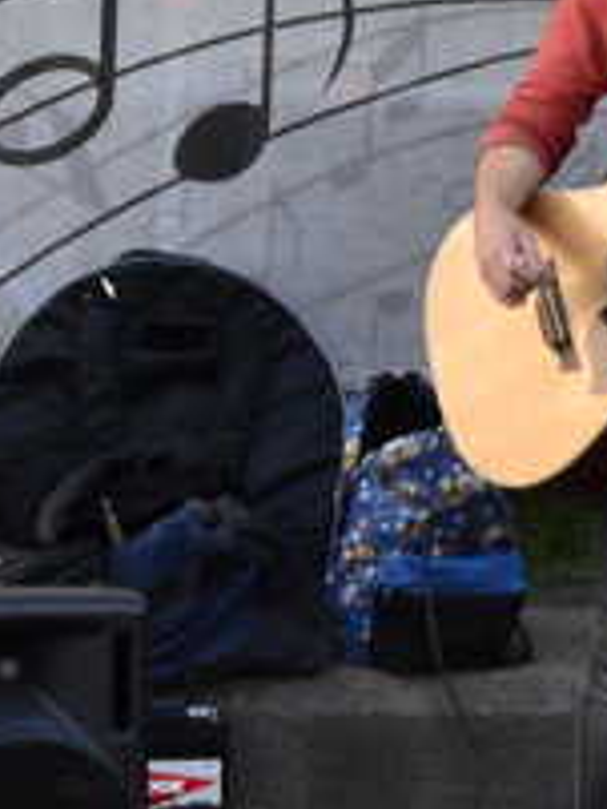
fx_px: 6026
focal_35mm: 258
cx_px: 185
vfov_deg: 7.6
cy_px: -282
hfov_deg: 5.8
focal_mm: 30
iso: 200
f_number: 4.2
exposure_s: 1/40
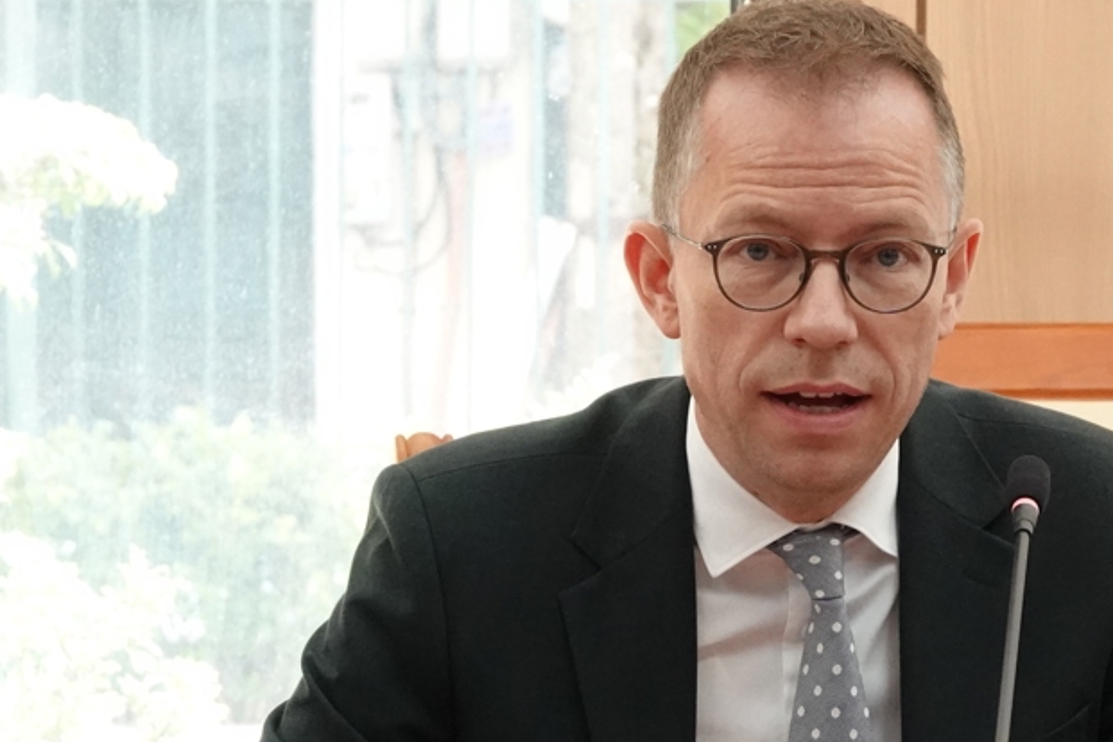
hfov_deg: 8.9
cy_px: 646
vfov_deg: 5.9
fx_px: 7141
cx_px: 794
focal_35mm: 231
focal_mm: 35.68
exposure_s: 1/640
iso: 2000
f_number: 4
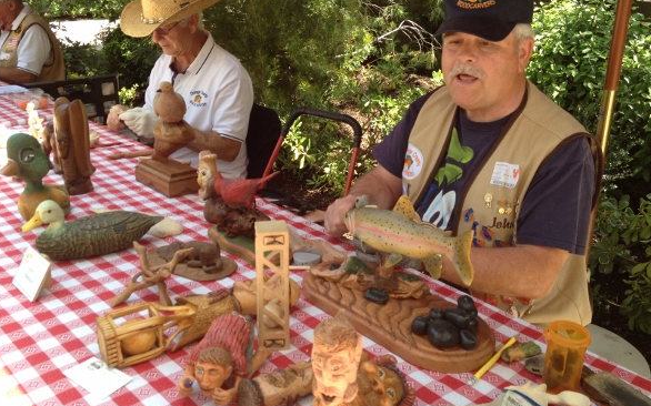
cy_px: 175
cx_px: 327
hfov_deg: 51.6
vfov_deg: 33.5
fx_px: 674
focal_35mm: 38
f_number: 2.4
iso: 64
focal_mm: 4.28
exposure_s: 1/176
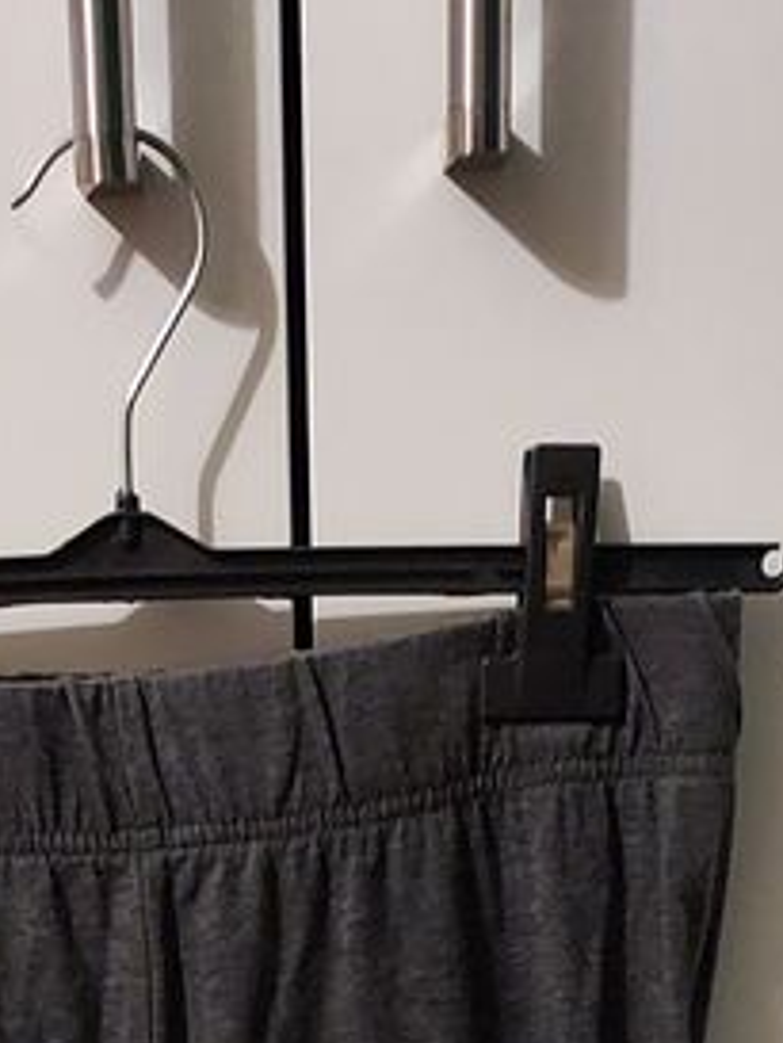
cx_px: 160
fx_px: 2652
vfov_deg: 17.9
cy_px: 1872
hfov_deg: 16.7
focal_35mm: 88
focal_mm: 4.6
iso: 800
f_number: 1.8
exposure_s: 1/25
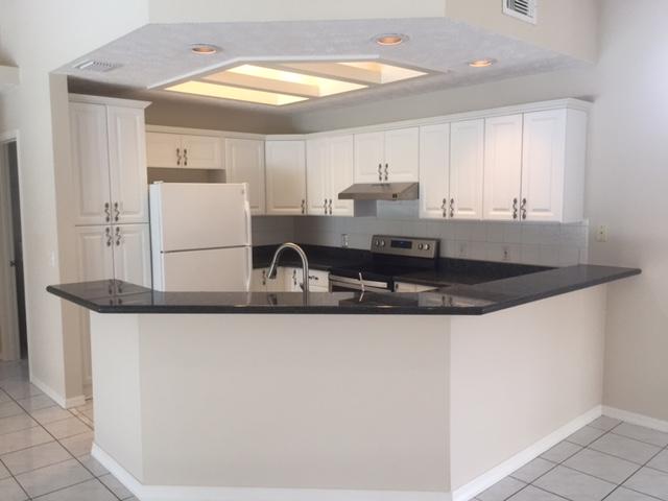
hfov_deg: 61.7
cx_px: 334
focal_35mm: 29
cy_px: 250
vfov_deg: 48.2
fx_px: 560
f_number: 2.2
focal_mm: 4.15
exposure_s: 1/30
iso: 50
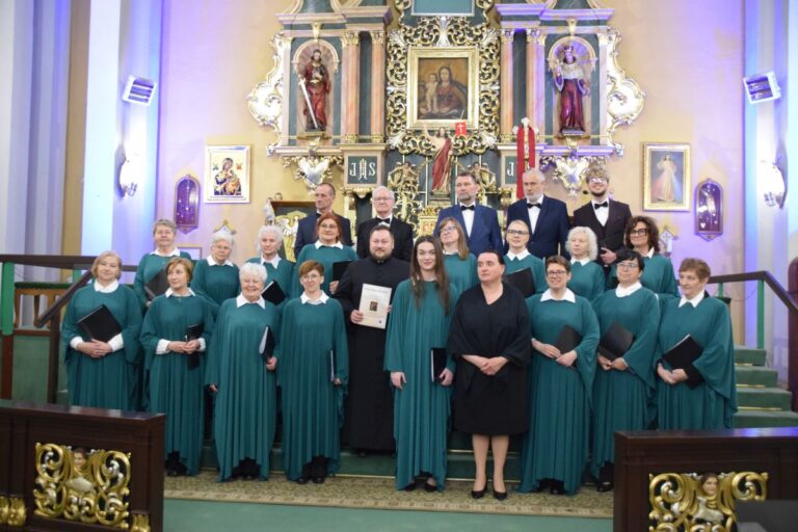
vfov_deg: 36.9
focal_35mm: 36
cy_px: 266
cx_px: 399
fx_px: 798
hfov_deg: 53.1
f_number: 4
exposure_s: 1/60
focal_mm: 24
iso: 2800
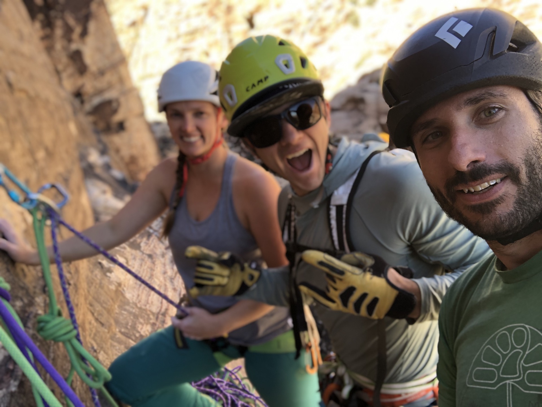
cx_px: 271
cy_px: 204
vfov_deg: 44.2
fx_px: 501
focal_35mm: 32
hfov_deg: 56.8
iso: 32
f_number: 2.2
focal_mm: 2.87
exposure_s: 1/120
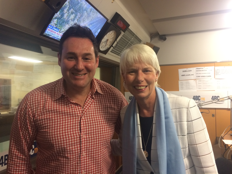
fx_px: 194
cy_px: 87
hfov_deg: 61.7
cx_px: 116
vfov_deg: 48.2
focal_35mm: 29
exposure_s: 1/33
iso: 250
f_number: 2.2
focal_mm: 4.15
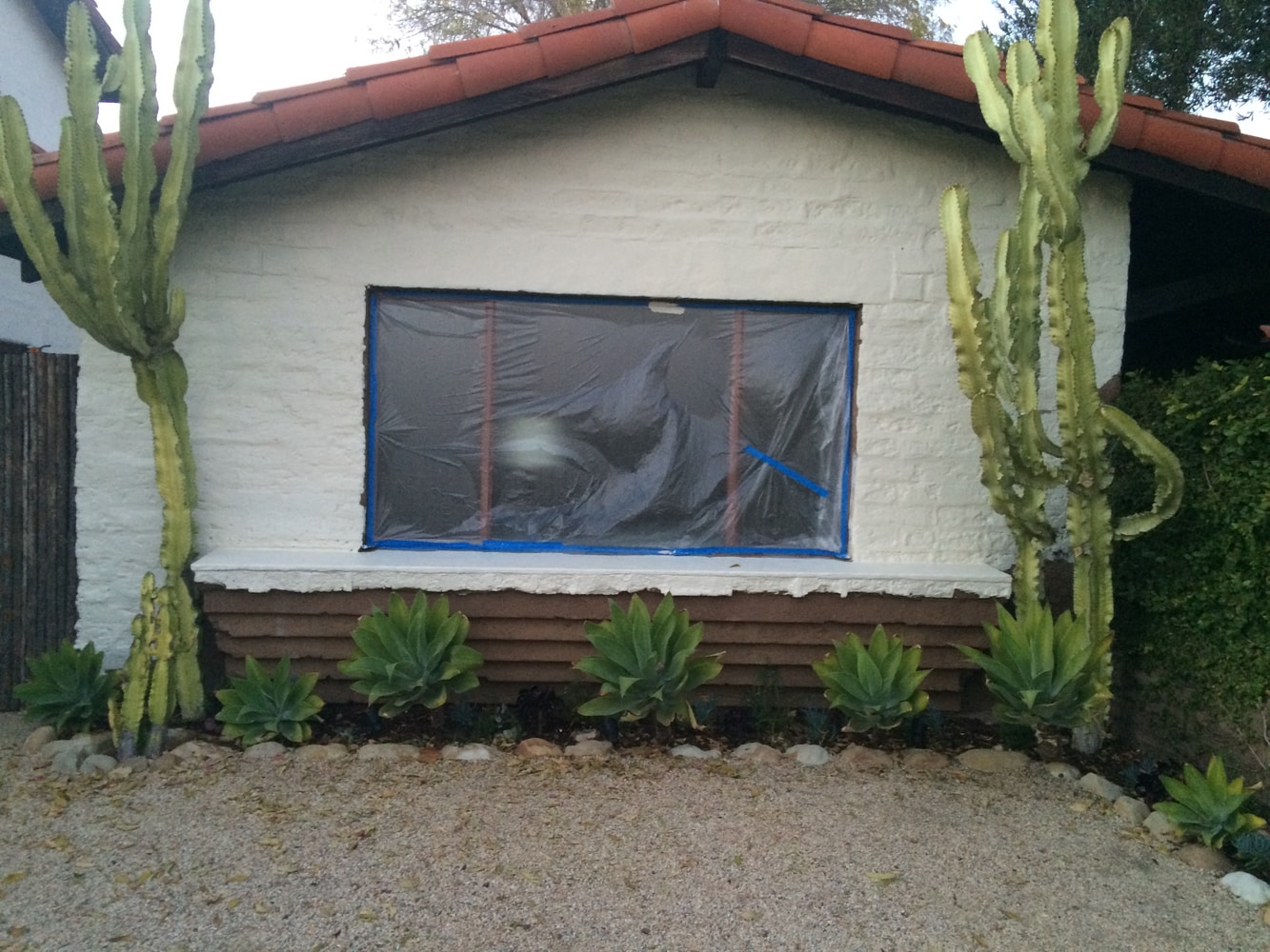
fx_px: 1064
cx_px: 635
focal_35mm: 29
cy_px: 476
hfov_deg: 61.7
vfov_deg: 48.2
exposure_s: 1/30
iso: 250
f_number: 2.2
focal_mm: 4.15
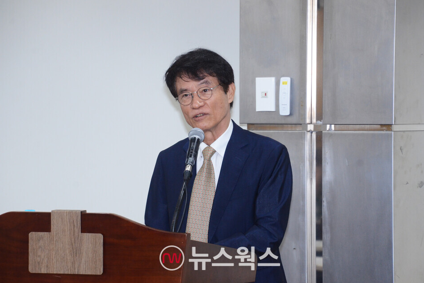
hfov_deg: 10.1
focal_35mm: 205
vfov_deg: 6.7
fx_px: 2409
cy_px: 141
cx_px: 213
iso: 1600
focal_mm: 135
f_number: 8
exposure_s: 1/100
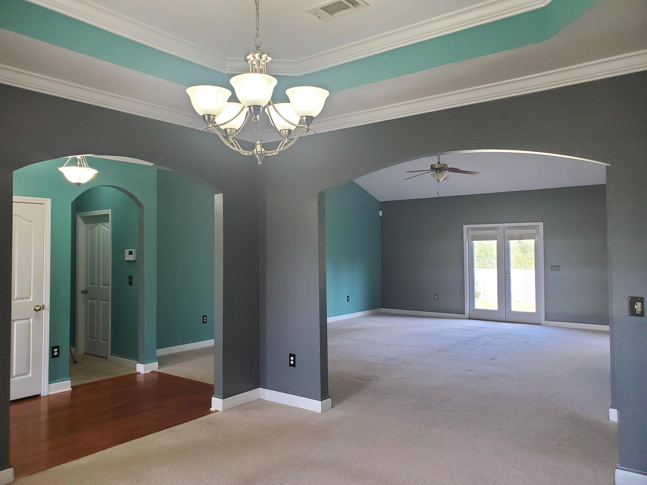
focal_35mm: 26
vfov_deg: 53.1
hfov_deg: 67.3
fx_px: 486
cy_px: 242
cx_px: 324
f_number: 2.4
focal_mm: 4.3
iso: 250
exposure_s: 1/120
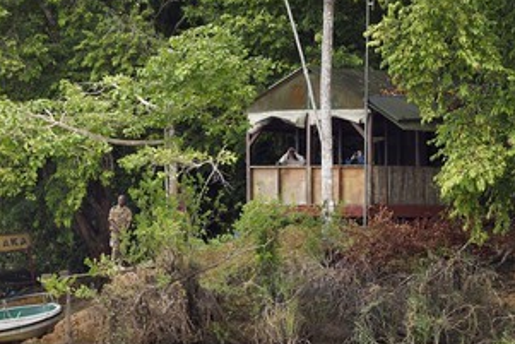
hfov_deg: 8.7
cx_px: 166
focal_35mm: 237
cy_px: 193
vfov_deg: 5.8
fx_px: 3392
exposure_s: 1/400
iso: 800
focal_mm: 170
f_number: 6.3
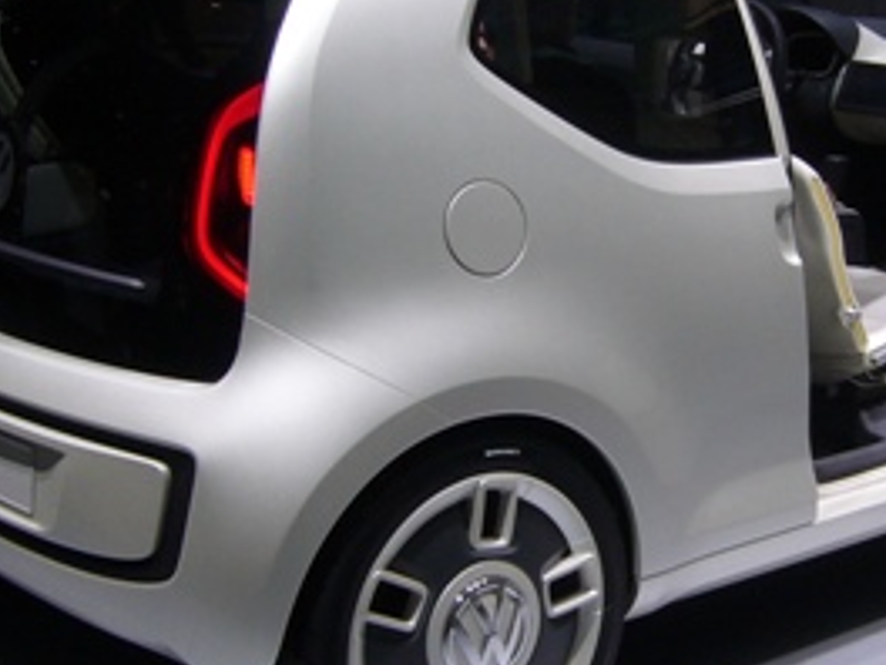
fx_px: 2176
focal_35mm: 85
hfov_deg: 22.8
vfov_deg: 17.4
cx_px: 678
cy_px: 275
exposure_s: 1/250
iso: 80
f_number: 2.8
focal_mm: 5.8
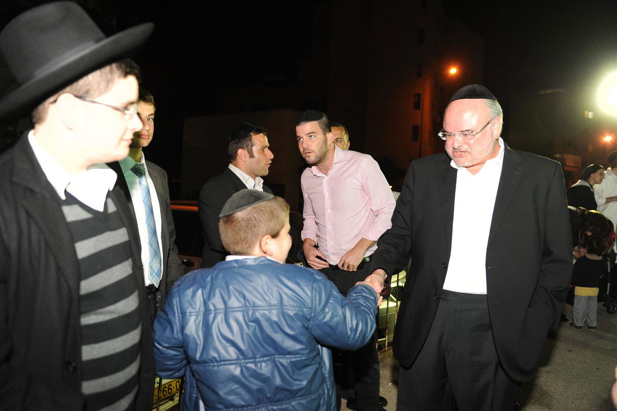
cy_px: 206
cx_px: 308
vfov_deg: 44.9
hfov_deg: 63.7
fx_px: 497
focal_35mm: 29
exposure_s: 1/125
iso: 1250
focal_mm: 29
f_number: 3.2
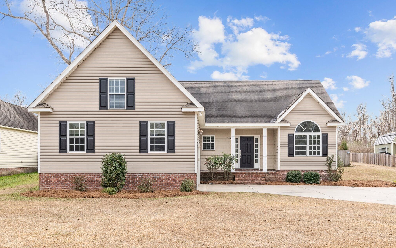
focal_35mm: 36
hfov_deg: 54.0
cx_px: 198
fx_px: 389
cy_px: 133
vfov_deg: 35.3
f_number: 6.3
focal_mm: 35
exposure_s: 1/500
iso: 200
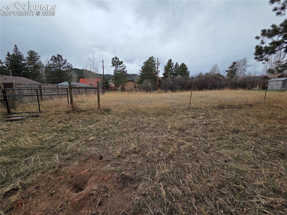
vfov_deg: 89.9
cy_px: 108
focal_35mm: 13
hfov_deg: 106.2
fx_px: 108
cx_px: 144
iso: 50
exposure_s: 1/1700
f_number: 2.2
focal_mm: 2.2
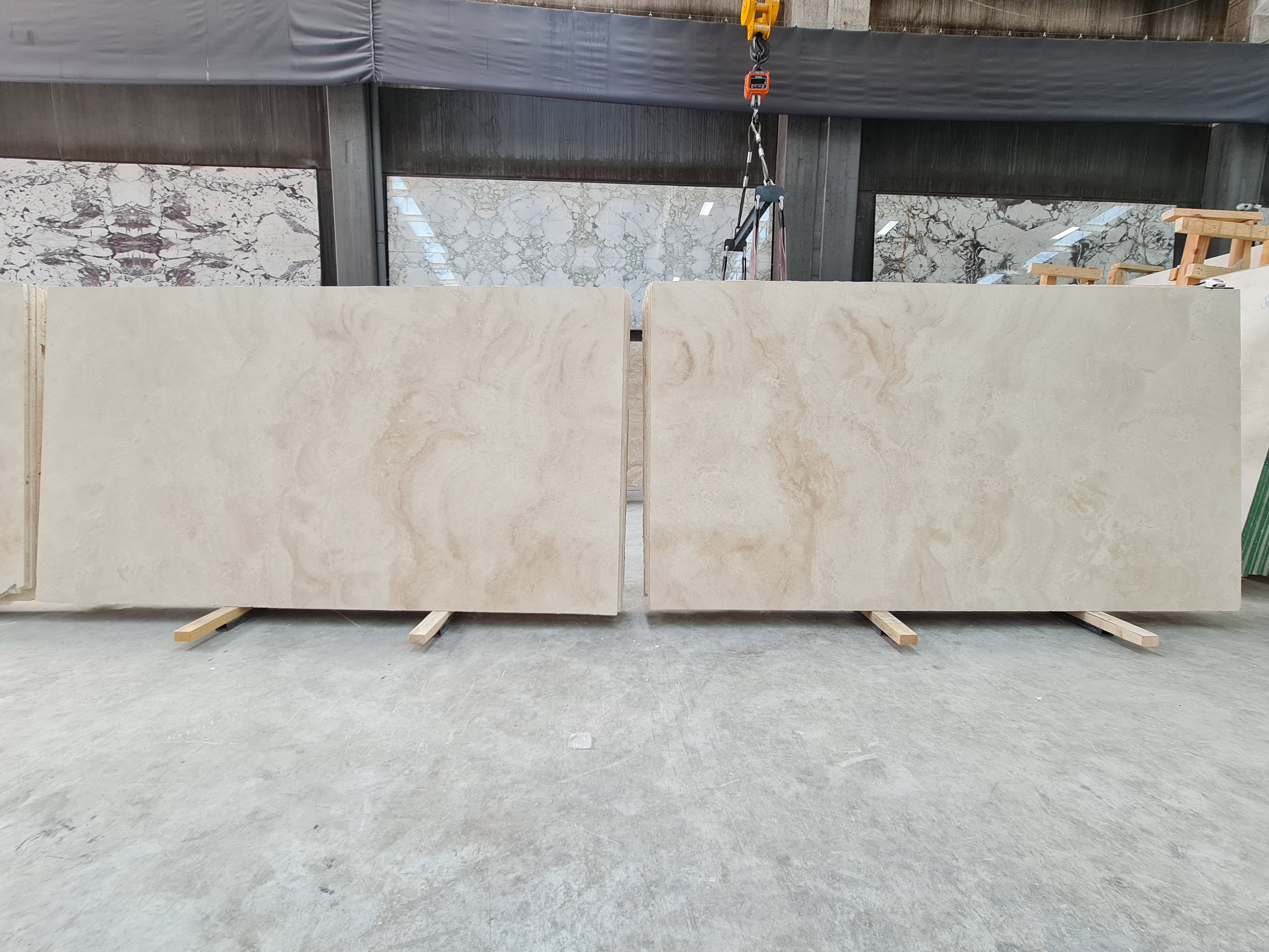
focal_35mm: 13
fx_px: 477
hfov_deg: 106.2
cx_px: 634
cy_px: 476
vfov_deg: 89.9
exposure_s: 1/50
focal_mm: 2.2
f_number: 2.2
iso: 125
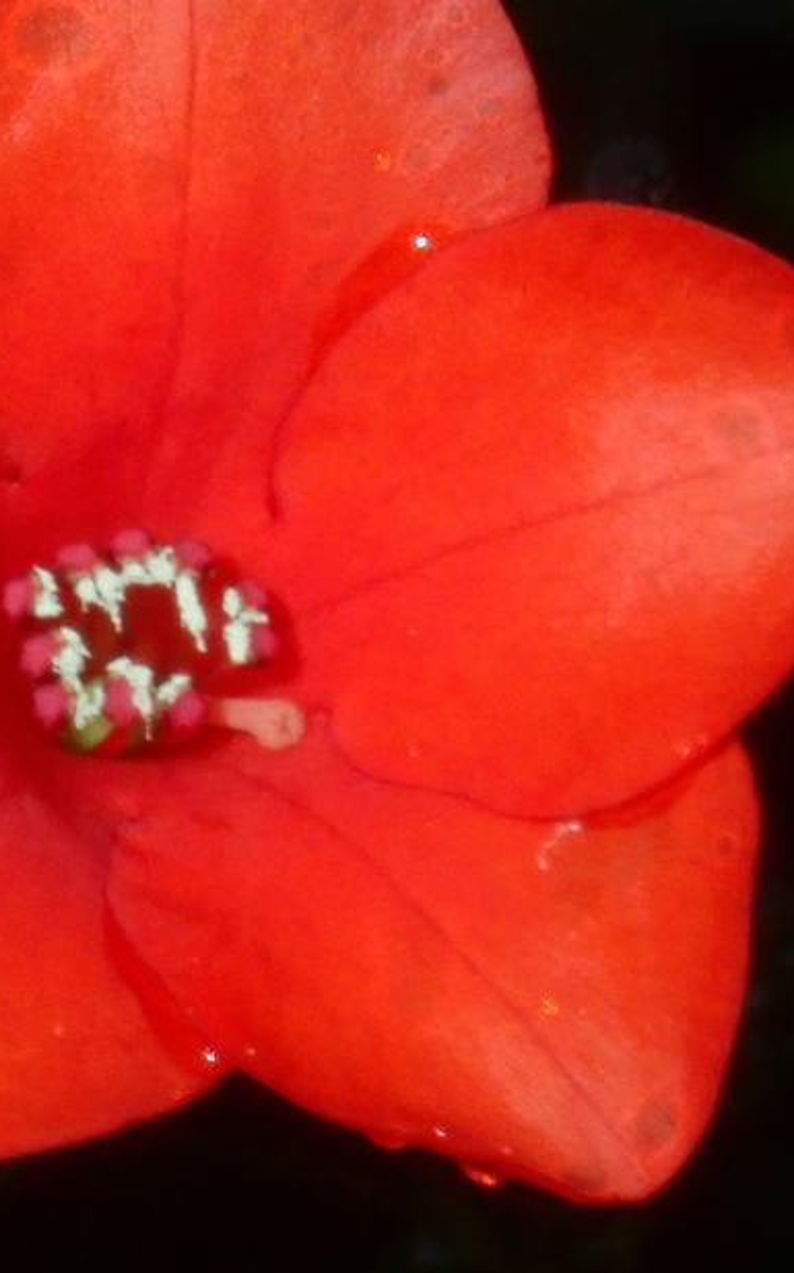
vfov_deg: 10.7
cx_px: 163
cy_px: 651
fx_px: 6794
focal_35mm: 196
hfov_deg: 6.7
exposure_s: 1/200
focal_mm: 18
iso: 640
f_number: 6.3
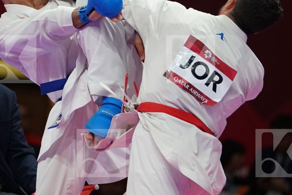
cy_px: 59
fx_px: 5458
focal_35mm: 673
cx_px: 101
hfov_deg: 3.1
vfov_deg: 2.0
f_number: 4
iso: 3200
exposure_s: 1/1000
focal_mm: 276
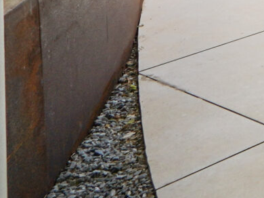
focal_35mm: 101
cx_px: 856
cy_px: -264
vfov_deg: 12.0
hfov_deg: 10.5
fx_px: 770
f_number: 10
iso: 200
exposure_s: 1/200
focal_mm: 16
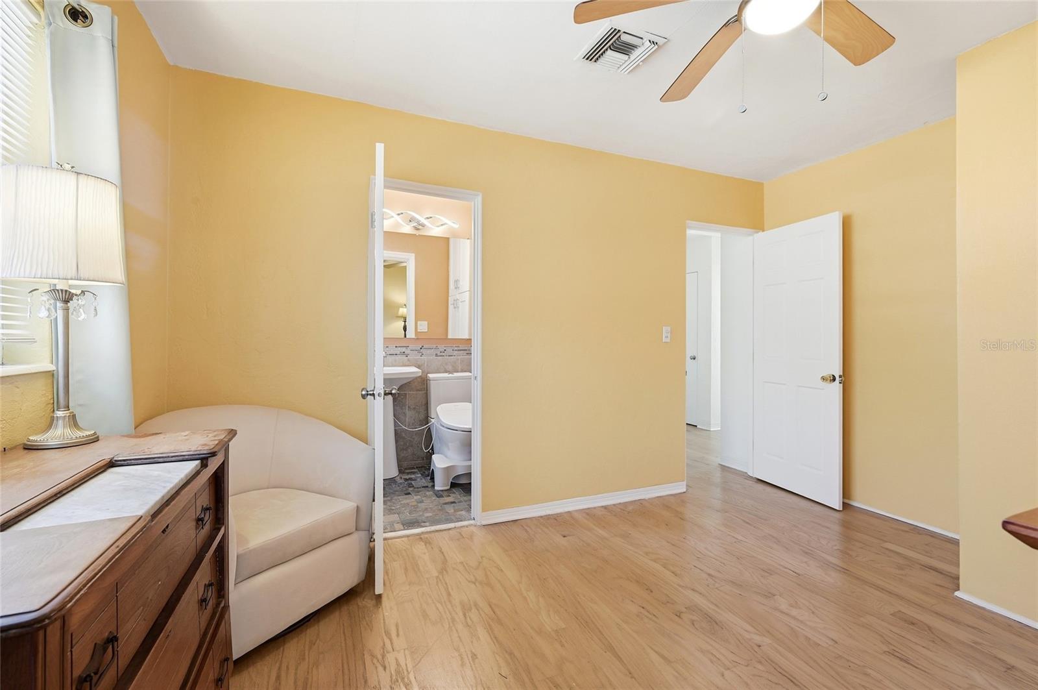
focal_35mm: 16
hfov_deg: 96.8
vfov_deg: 73.6
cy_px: 345
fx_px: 461
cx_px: 519
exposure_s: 1/160
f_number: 9
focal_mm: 16
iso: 250
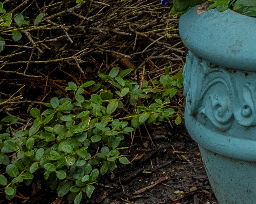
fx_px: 1318
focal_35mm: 174
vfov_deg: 7.0
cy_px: -572
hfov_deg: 7.4
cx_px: 1058
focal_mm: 20
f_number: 5
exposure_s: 1/160
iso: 160
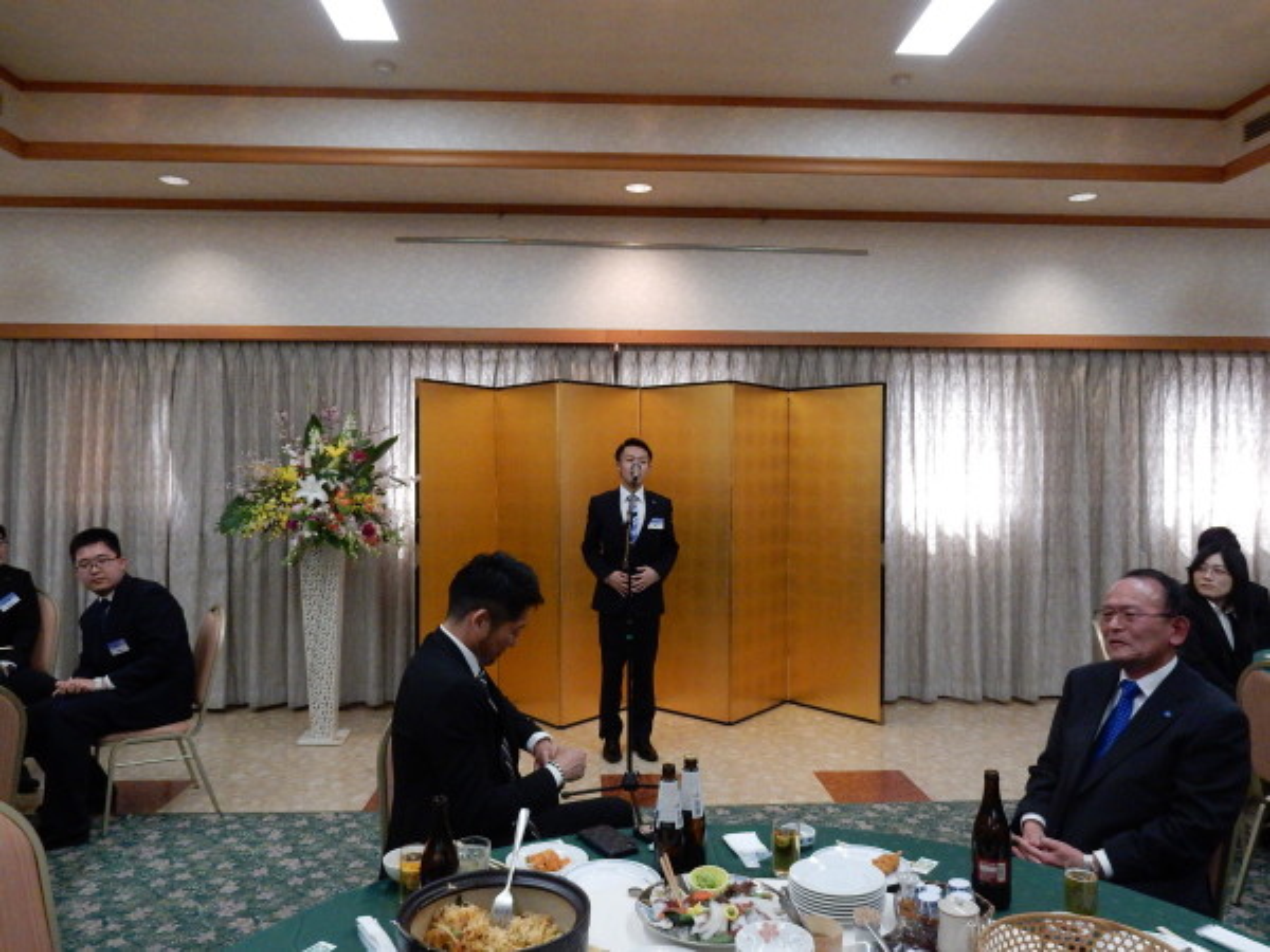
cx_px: 635
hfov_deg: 69.4
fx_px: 917
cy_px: 476
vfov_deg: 54.9
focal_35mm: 25
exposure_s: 1/25
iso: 200
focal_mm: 4.5
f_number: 3.7
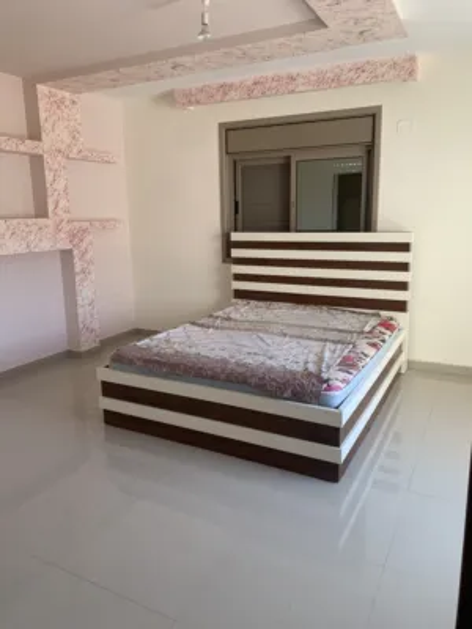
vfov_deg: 67.3
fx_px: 473
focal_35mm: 26
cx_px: 236
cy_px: 314
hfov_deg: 53.1
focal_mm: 4.25
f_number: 1.8
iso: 100
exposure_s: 1/69
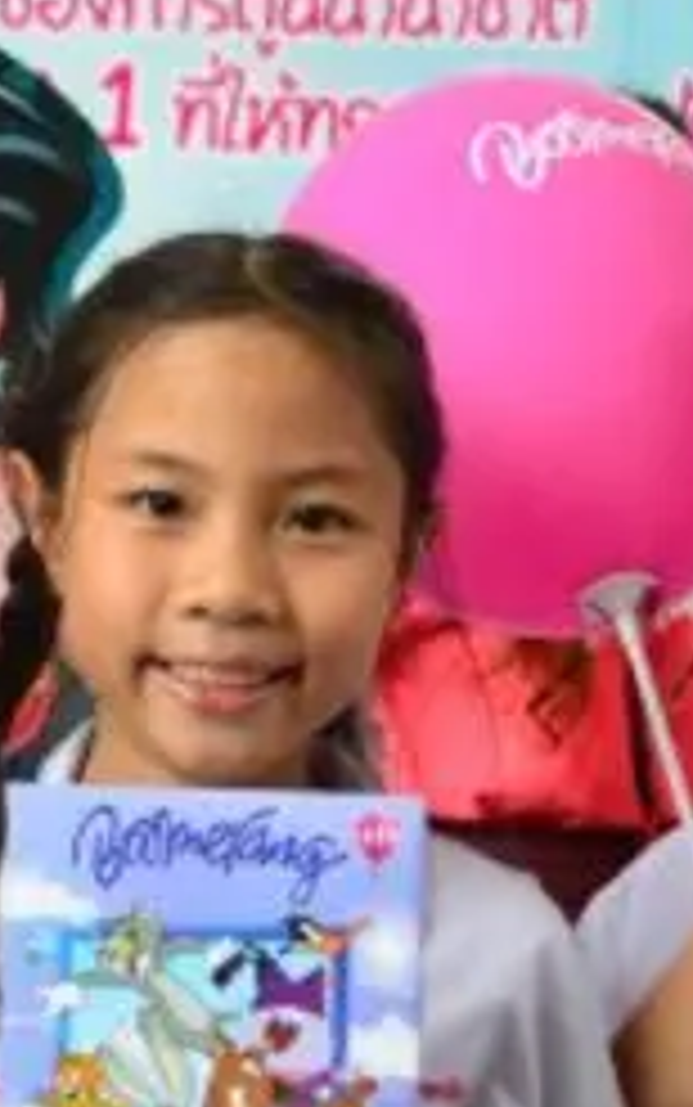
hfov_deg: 10.3
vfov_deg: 16.6
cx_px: 50
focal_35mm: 126
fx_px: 3803
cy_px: 605
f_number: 4.5
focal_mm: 26
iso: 400
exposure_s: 1/160
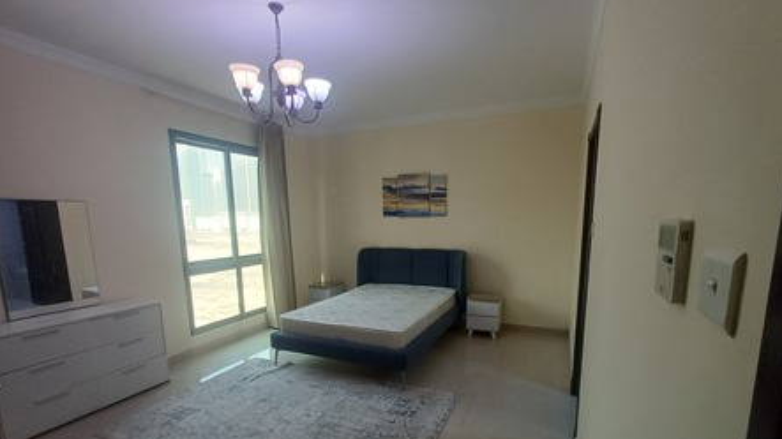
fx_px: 373
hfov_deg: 92.7
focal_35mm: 18
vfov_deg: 59.7
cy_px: 288
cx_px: 402
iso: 80
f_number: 2.2
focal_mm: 1.64
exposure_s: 1/50
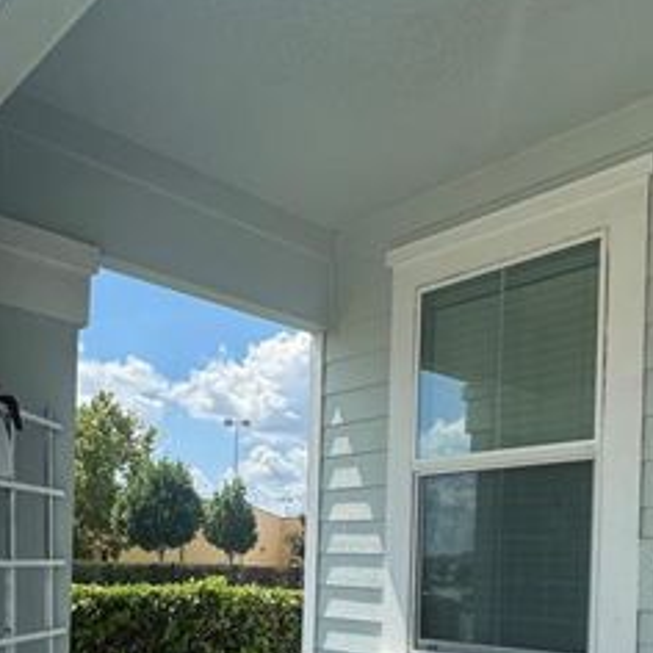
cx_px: 394
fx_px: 790
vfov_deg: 41.8
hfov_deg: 44.7
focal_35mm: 37
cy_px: 573
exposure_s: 1/1143
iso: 40
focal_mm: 2.22
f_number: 2.2
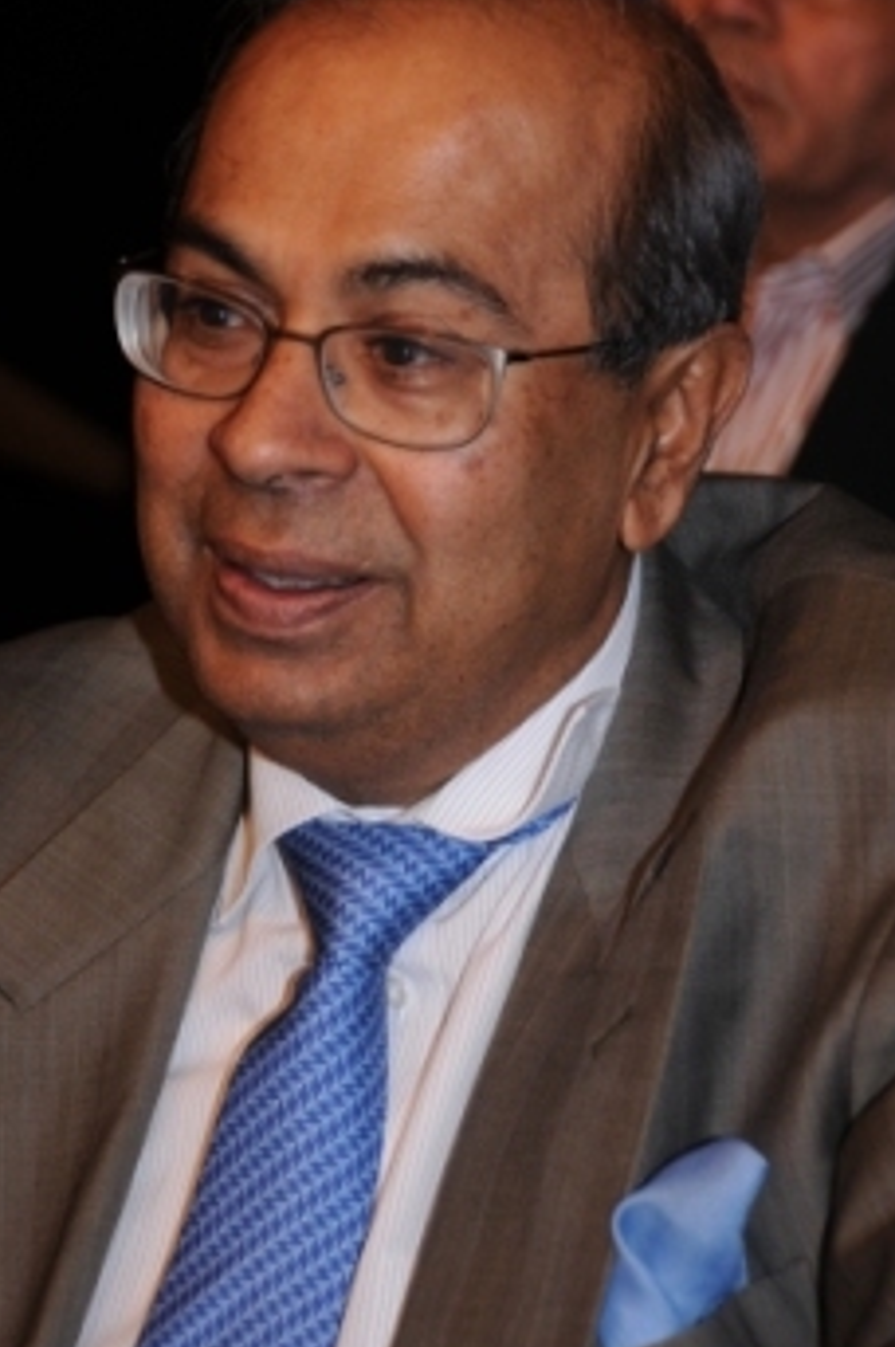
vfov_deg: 10.0
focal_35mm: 206
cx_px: 342
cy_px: 542
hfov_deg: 6.7
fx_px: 7684
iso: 200
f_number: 5.3
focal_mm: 105
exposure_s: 1/60
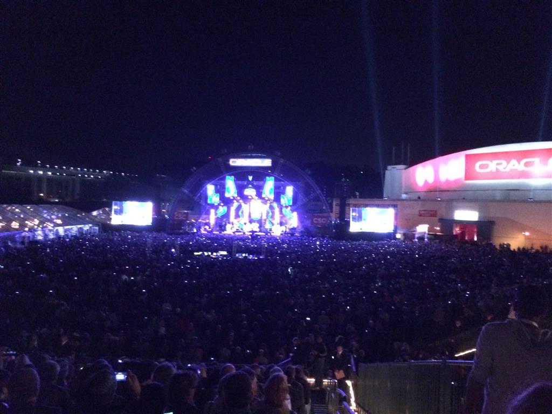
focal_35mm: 30
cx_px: 276
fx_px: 478
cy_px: 207
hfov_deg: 60.0
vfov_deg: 46.8
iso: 1600
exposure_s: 1/15
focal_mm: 4.12
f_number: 2.2
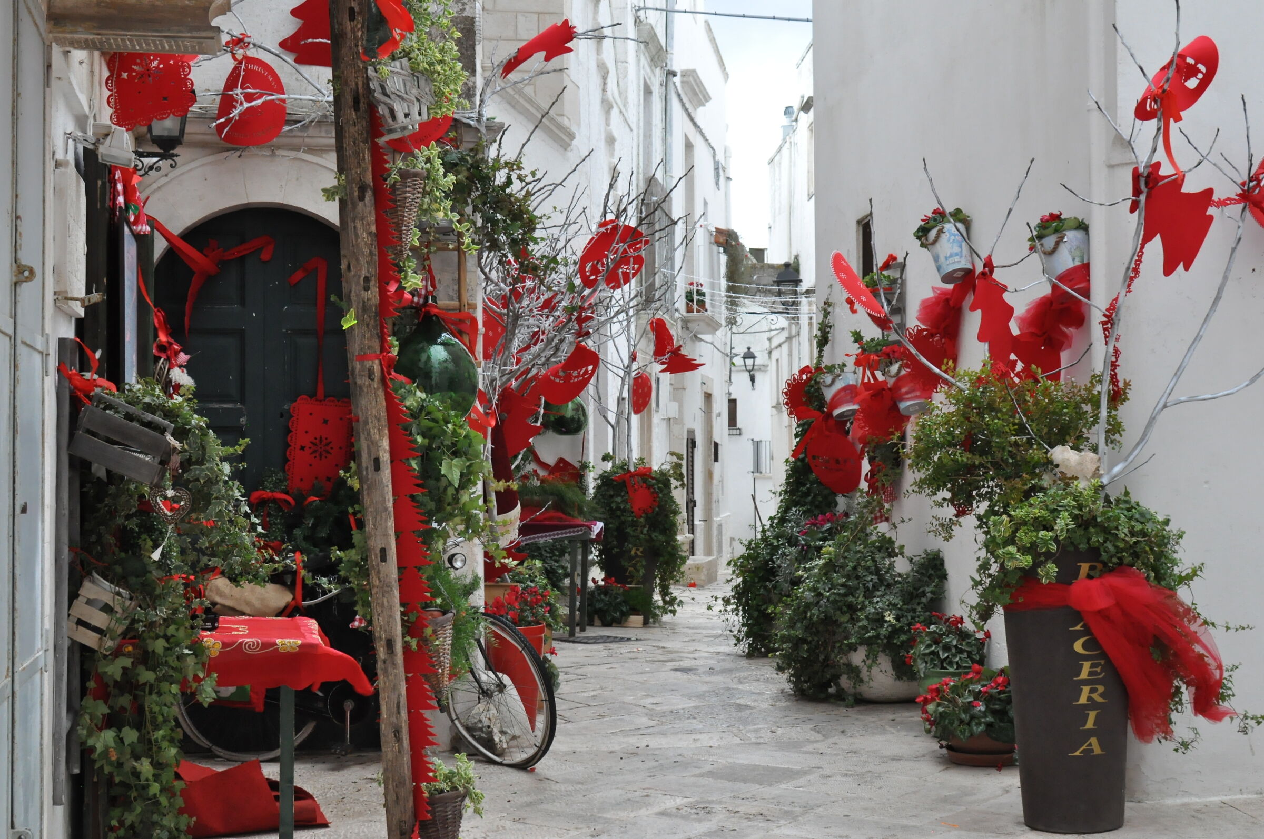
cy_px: 420
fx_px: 1841
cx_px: 632
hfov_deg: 37.9
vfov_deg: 25.7
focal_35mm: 52
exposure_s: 1/125
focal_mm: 35
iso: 1600
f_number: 8
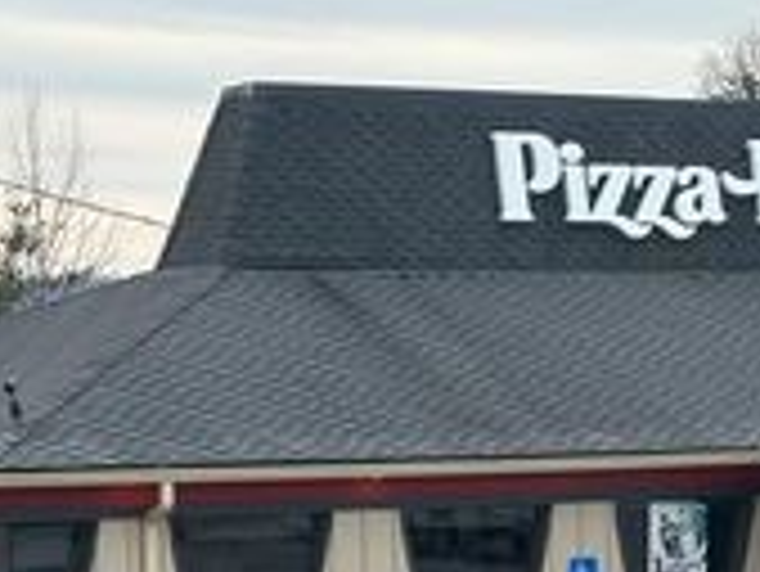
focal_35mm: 142
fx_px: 3120
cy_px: 628
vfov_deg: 10.3
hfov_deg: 13.9
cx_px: 540
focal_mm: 6.86
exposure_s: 1/1171
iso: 64
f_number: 1.78
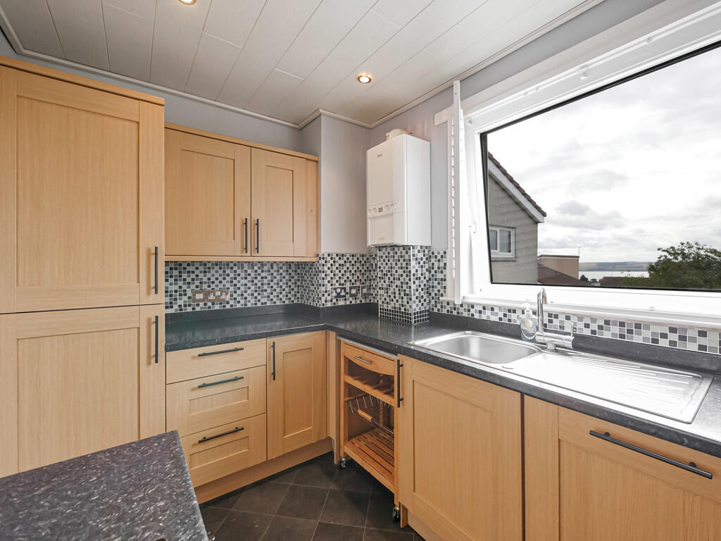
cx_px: 360
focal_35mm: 14
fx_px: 292
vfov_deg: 85.7
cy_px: 270
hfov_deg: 102.1
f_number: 4
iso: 400
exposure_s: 1/60
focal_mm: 7
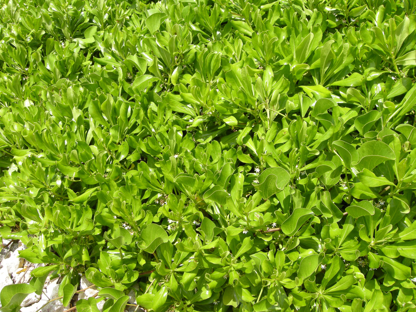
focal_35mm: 35
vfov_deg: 40.7
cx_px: 208
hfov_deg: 52.6
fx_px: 421
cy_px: 156
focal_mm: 7.5
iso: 64
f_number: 4.8
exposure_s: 1/185
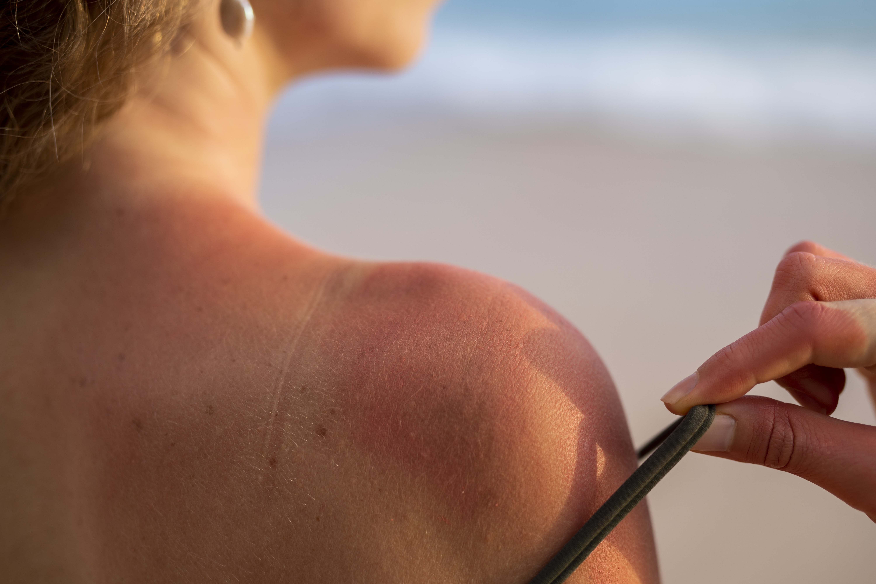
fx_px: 1217
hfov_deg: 39.6
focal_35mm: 50
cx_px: 438
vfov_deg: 27.0
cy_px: 292
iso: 100
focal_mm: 50
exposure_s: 1/500
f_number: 2
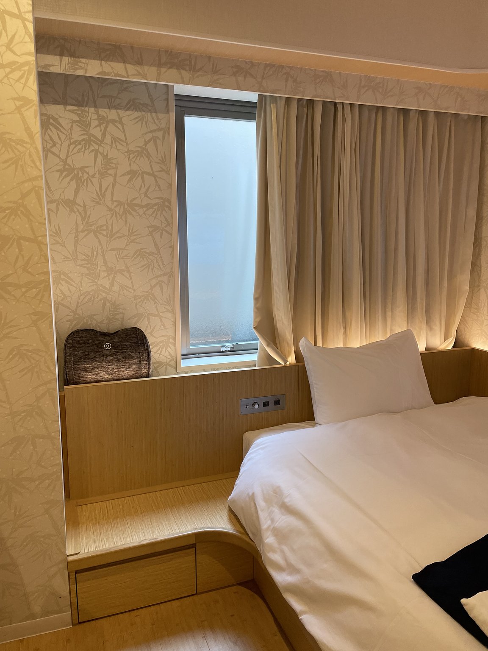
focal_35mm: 26
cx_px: 244
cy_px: 326
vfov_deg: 67.3
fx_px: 489
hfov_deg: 53.1
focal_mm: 4.2
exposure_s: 1/120
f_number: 1.6
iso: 125
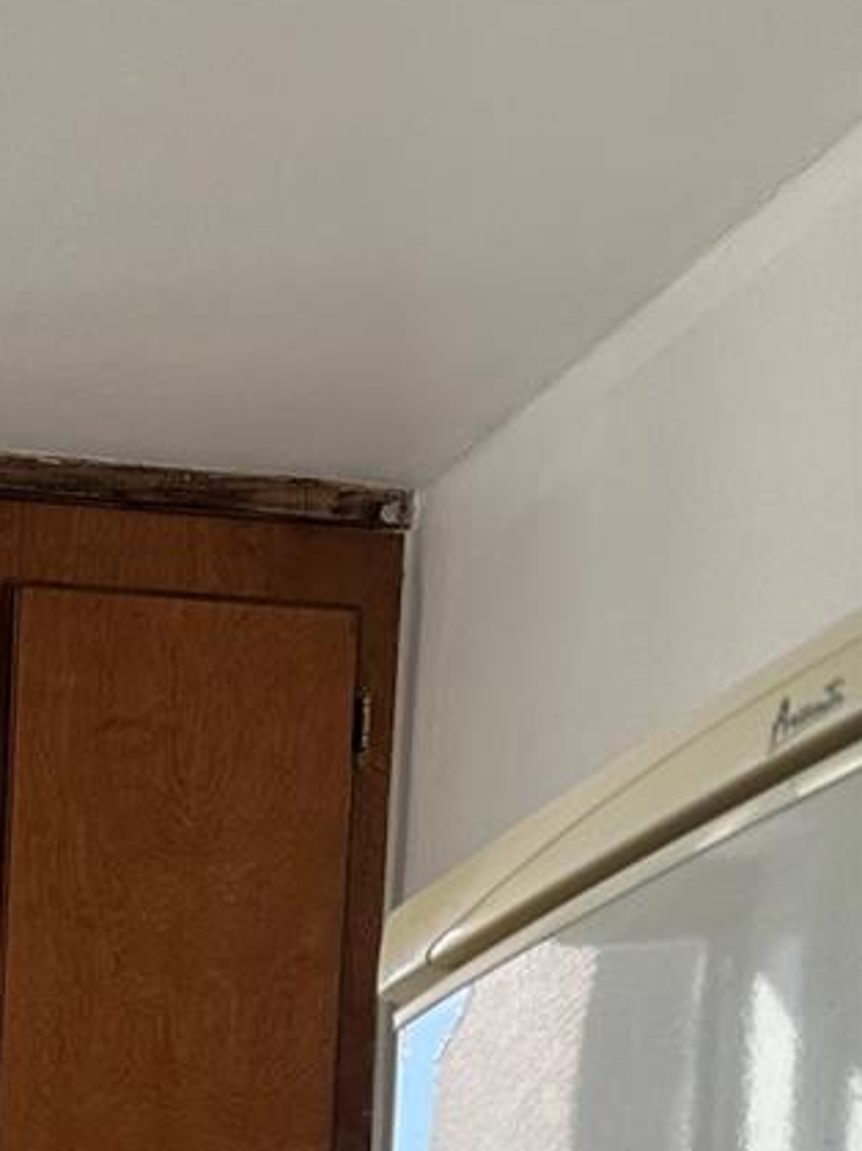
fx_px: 2923
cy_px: 2093
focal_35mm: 88
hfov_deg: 14.6
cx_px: -714
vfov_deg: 17.7
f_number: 1.78
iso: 80
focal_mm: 6.86
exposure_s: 1/718
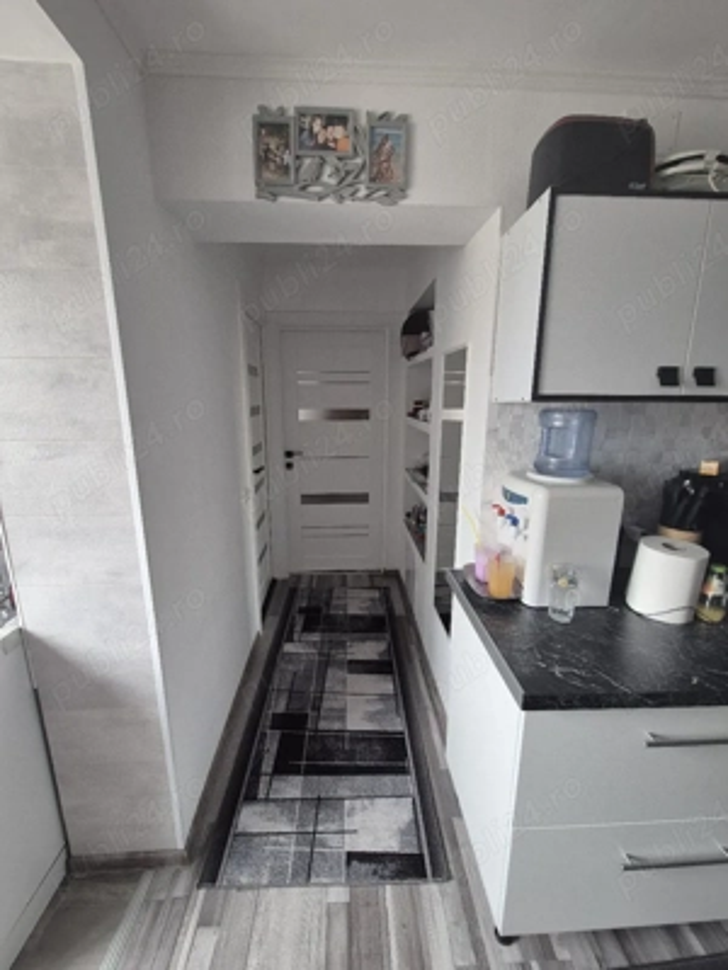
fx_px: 365
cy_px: 485
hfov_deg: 89.9
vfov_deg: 106.2
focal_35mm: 13
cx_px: 364
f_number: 2.2
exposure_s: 1/50
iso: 160
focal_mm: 2.2
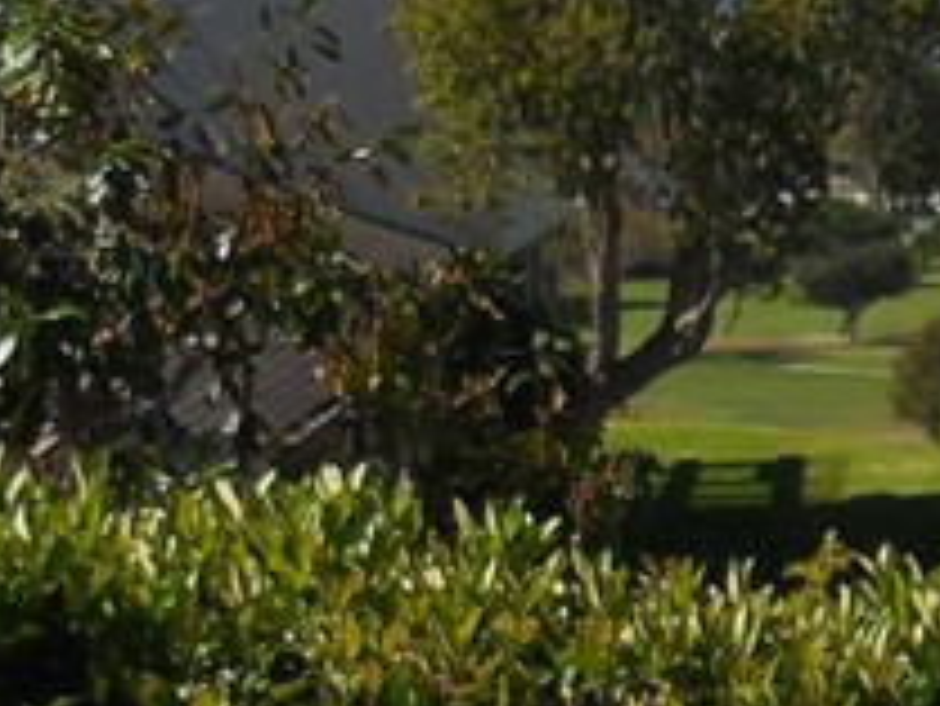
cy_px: -112
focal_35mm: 323
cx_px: 2145
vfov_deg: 4.6
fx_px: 8776
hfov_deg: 5.9
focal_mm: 10.9
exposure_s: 1/640
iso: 125
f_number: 4.2
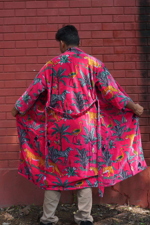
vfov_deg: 39.6
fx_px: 312
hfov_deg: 27.0
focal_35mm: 50
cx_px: 75
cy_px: 112
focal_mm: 50
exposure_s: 1/125
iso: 250
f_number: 5
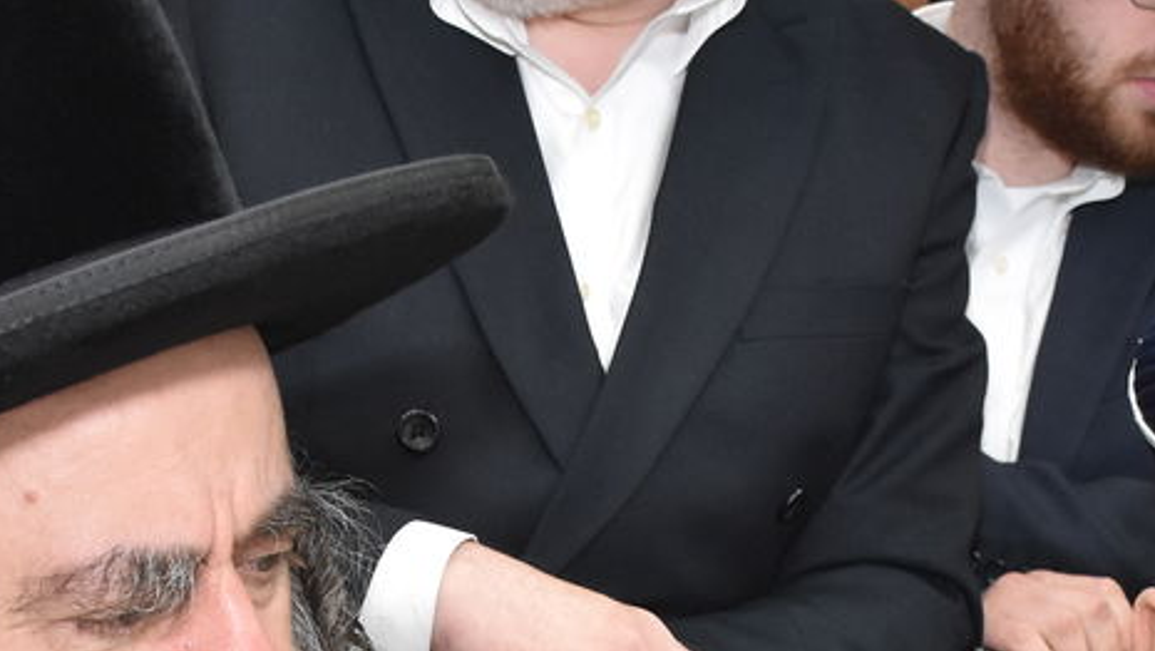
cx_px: 400
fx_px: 3186
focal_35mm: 104
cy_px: 858
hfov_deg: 20.5
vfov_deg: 11.3
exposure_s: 1/125
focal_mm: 22
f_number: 5.6
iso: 1600
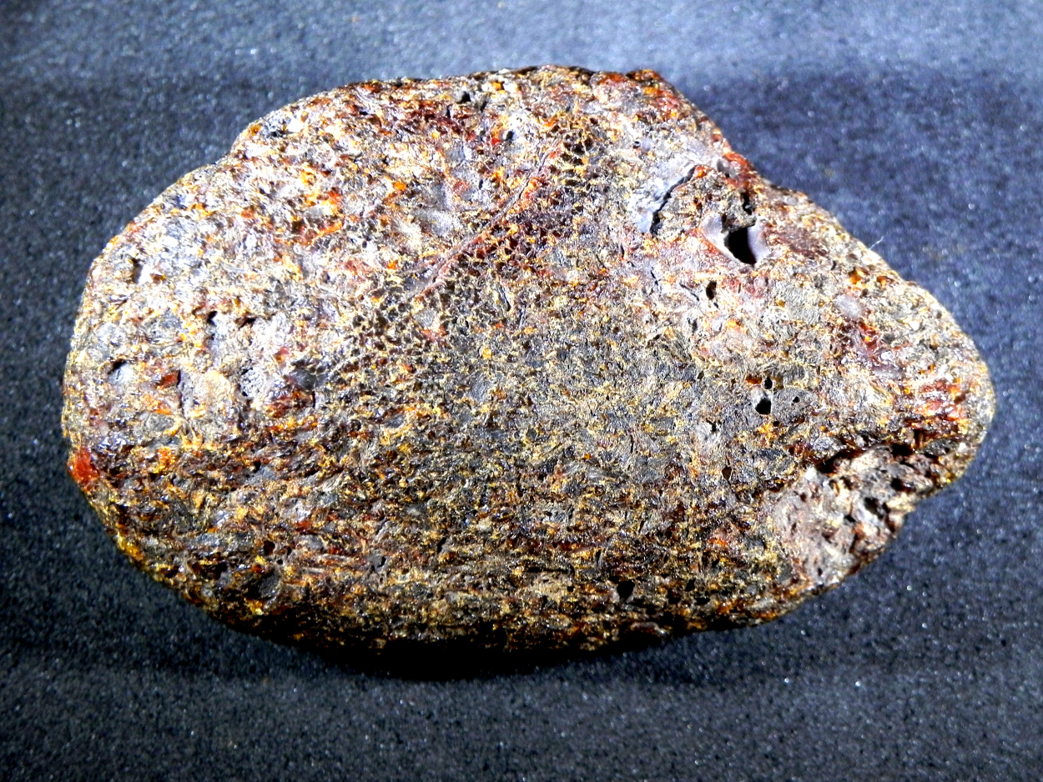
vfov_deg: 14.1
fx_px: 3164
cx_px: 522
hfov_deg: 18.7
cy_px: 391
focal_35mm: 105
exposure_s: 1/40
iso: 229
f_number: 4
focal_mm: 18.8
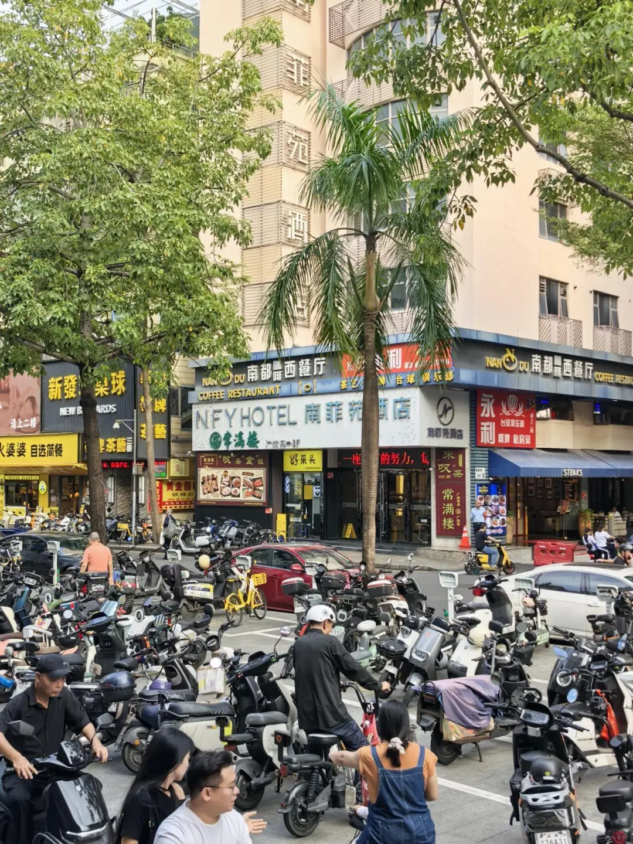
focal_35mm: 39
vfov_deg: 47.9
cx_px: 316
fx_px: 951
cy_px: 422
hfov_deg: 36.8
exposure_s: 1/1745
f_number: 2
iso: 200
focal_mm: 6.98
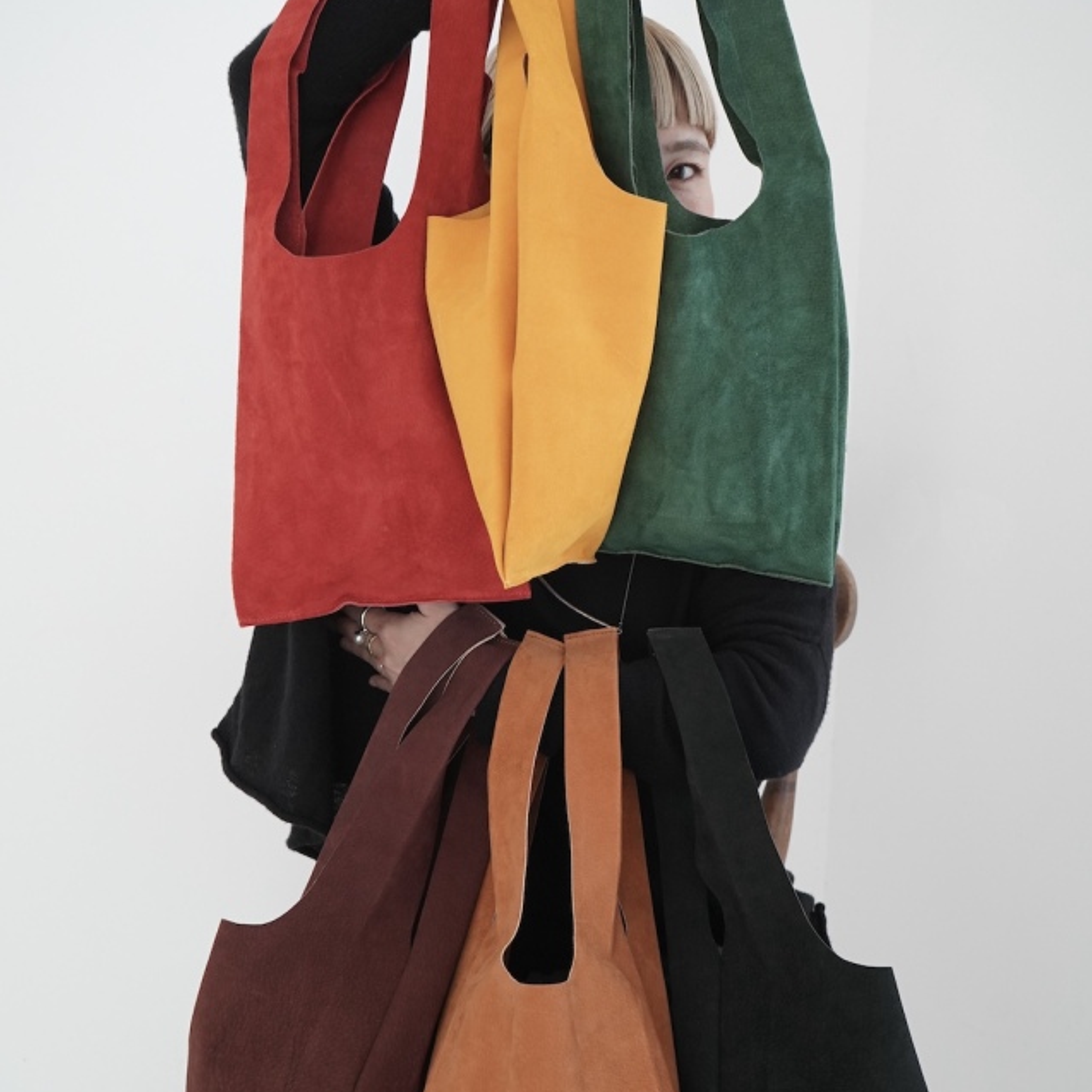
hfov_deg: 34.0
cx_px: 547
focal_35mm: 50
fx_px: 1785
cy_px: 598
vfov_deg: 34.0
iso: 3200
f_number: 6.3
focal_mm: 39
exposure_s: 1/200
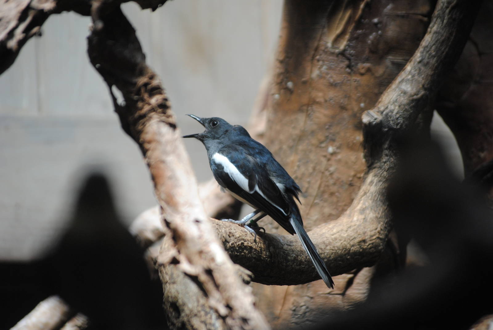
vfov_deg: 6.8
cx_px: 246
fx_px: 2776
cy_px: 165
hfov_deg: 10.1
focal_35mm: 202
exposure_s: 1/500
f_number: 5
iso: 320
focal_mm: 135
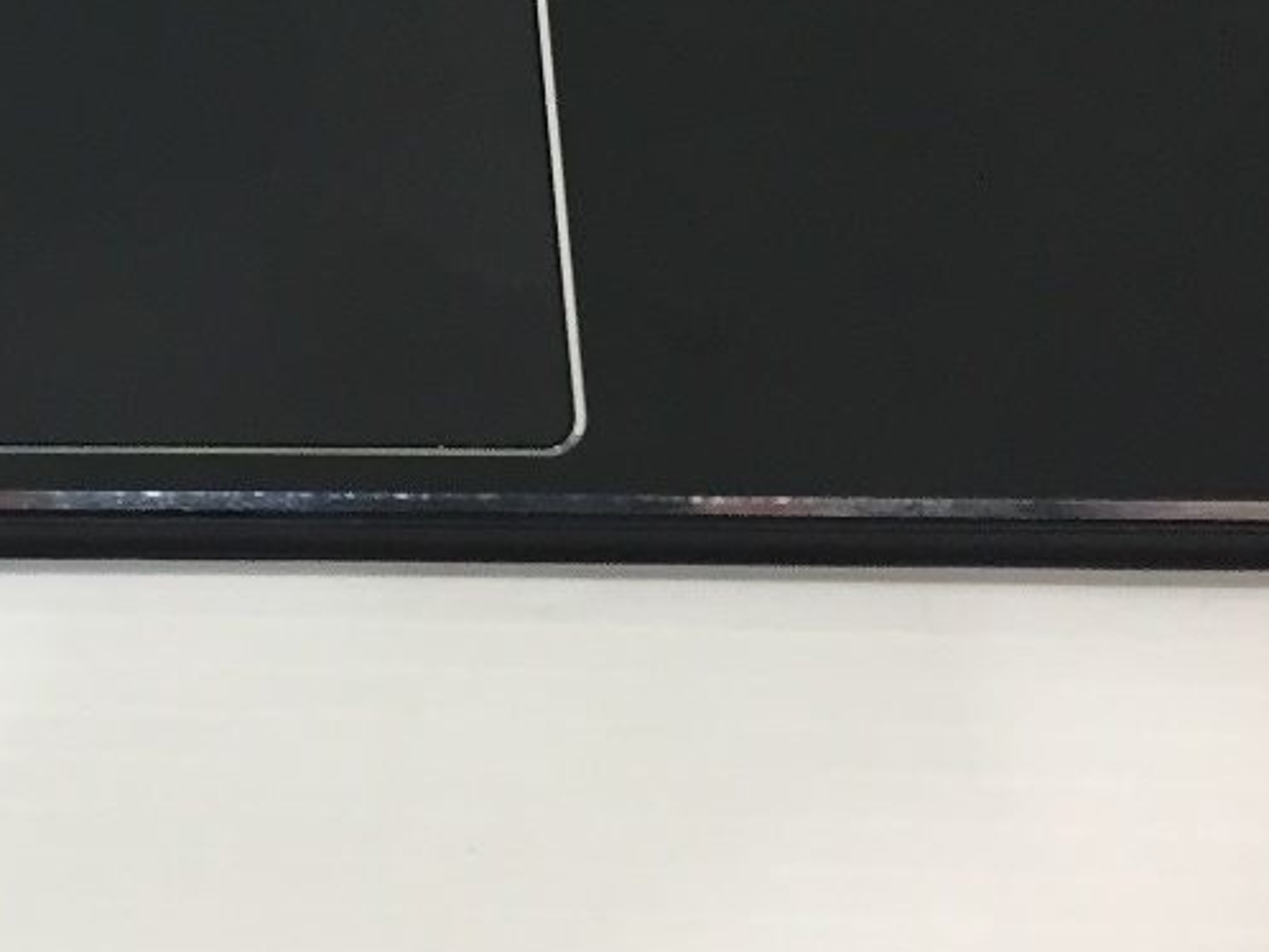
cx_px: -148
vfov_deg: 14.6
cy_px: -451
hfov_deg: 19.7
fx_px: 3484
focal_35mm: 95
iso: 125
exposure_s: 1/33
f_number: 2.2
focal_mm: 4.15
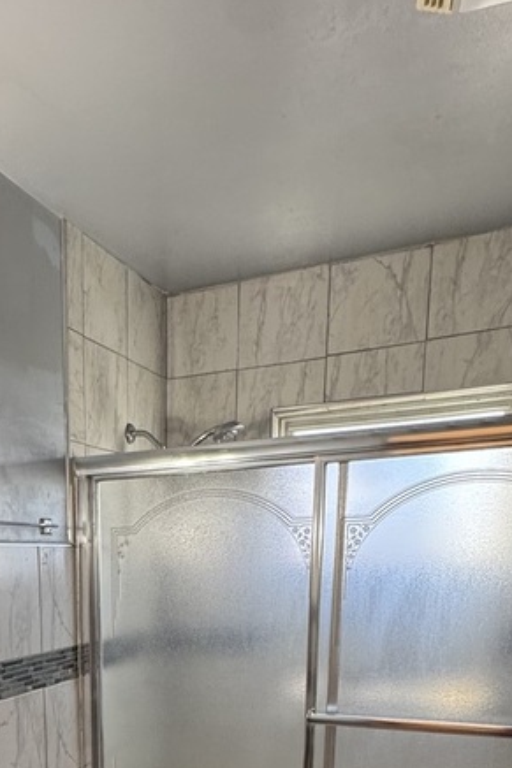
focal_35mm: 36
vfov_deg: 45.9
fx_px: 769
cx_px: 74
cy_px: 743
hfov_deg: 35.2
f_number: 2.2
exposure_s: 1/120
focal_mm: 2.22
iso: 250
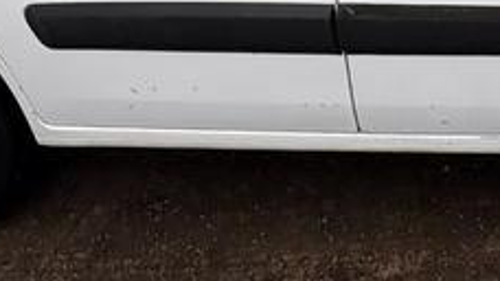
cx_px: 428
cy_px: -241
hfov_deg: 33.5
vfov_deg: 16.4
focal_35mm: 60
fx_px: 795
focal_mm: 2.22
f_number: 2.2
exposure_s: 1/183
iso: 40
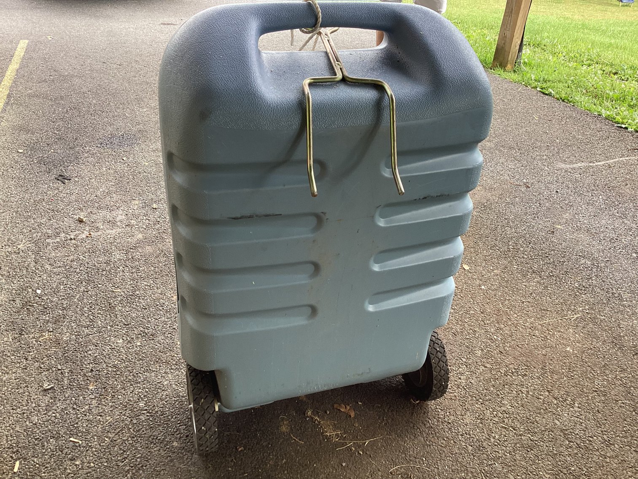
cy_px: 240
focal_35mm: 31
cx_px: 319
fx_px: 571
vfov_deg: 45.4
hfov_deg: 58.3
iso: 50
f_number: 2.4
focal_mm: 3.3
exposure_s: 1/120
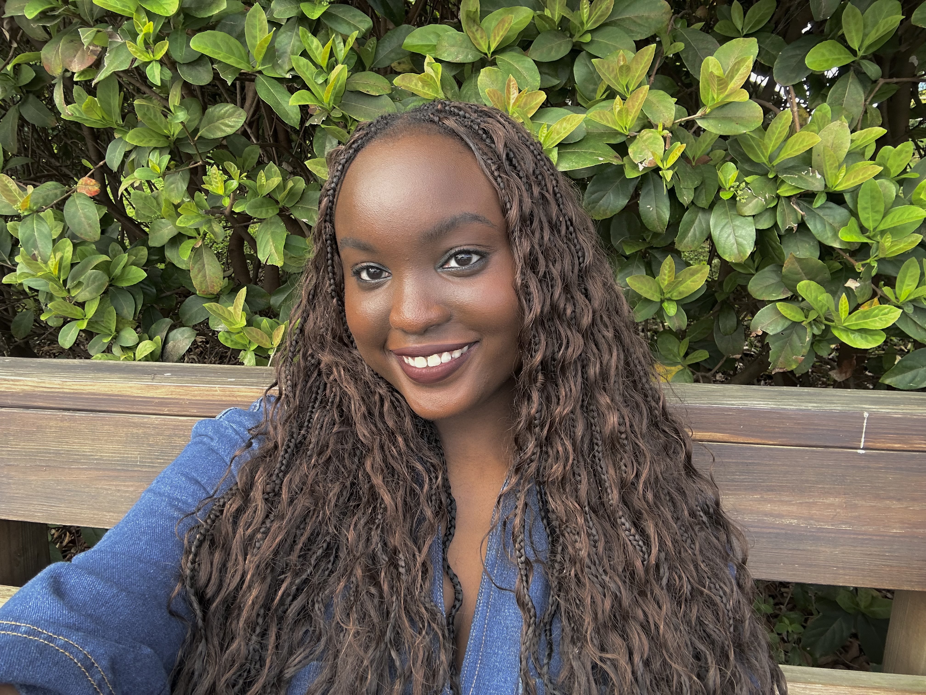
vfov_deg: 58.9
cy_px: 348
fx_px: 615
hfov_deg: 73.9
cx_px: 463
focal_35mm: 23
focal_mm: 2.69
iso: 32
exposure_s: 1/121
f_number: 1.9
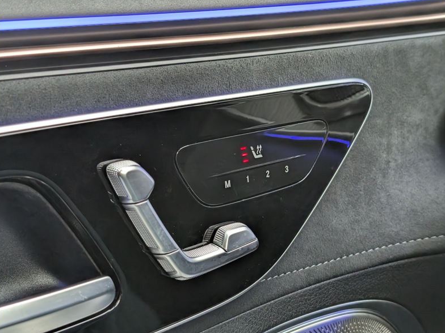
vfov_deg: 29.1
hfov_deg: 38.2
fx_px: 643
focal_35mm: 50
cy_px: 164
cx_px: 222
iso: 251
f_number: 1.68
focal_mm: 6.9
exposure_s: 1/216
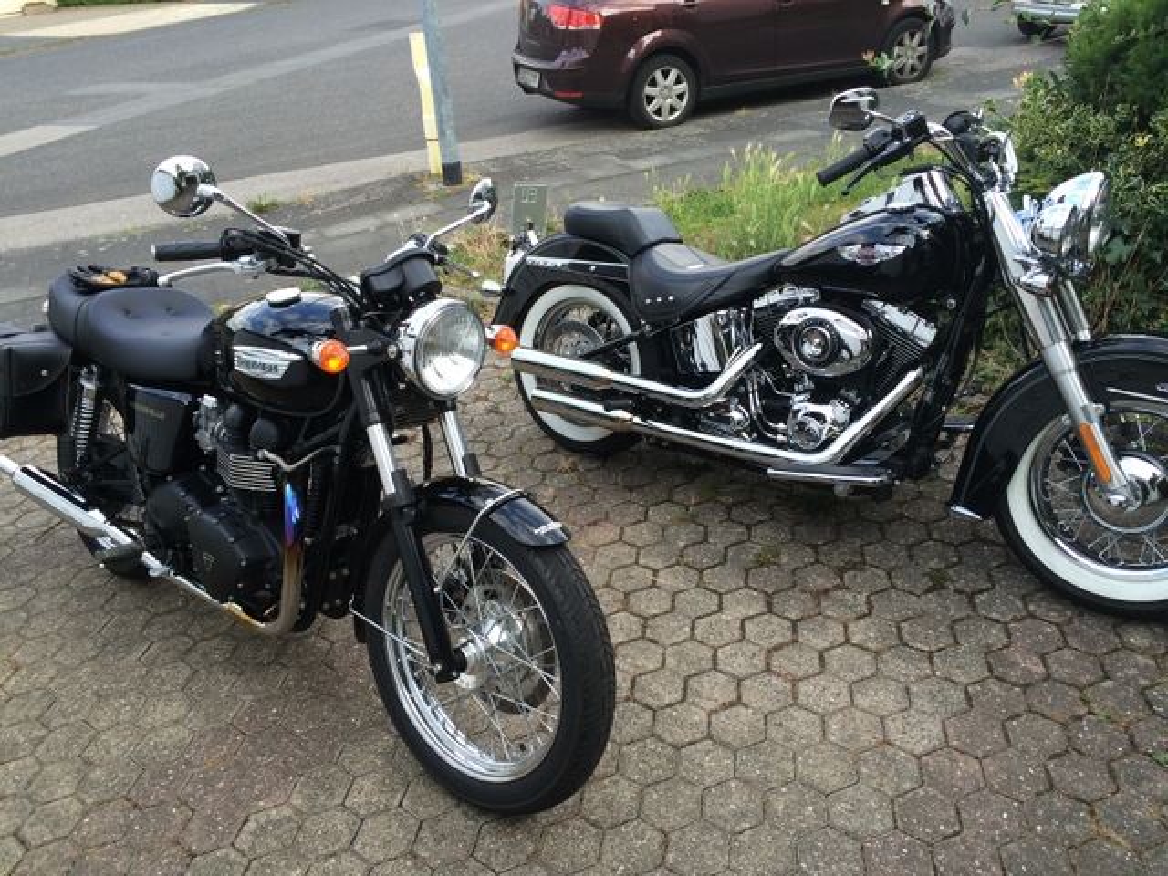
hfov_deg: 61.7
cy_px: 438
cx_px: 584
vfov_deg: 48.2
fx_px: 979
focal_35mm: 29
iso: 32
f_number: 2.2
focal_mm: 4.15
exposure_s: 1/151
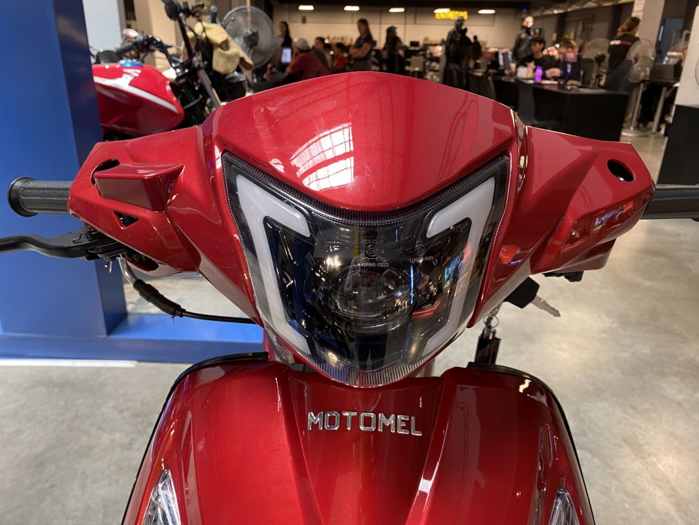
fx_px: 525
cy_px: 262
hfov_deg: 67.3
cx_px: 350
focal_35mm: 26
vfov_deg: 53.1
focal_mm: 4.25
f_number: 1.8
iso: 100
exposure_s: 1/50
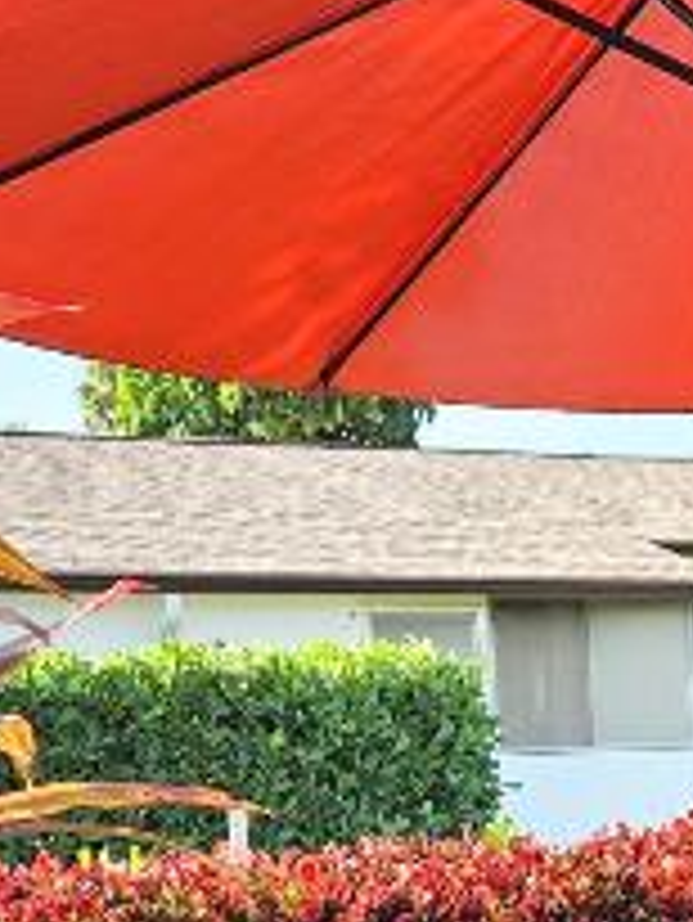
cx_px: 860
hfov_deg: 16.4
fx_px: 2293
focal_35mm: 86
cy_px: 1070
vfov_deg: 21.3
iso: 25
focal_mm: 5.4
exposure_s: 1/492
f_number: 1.8
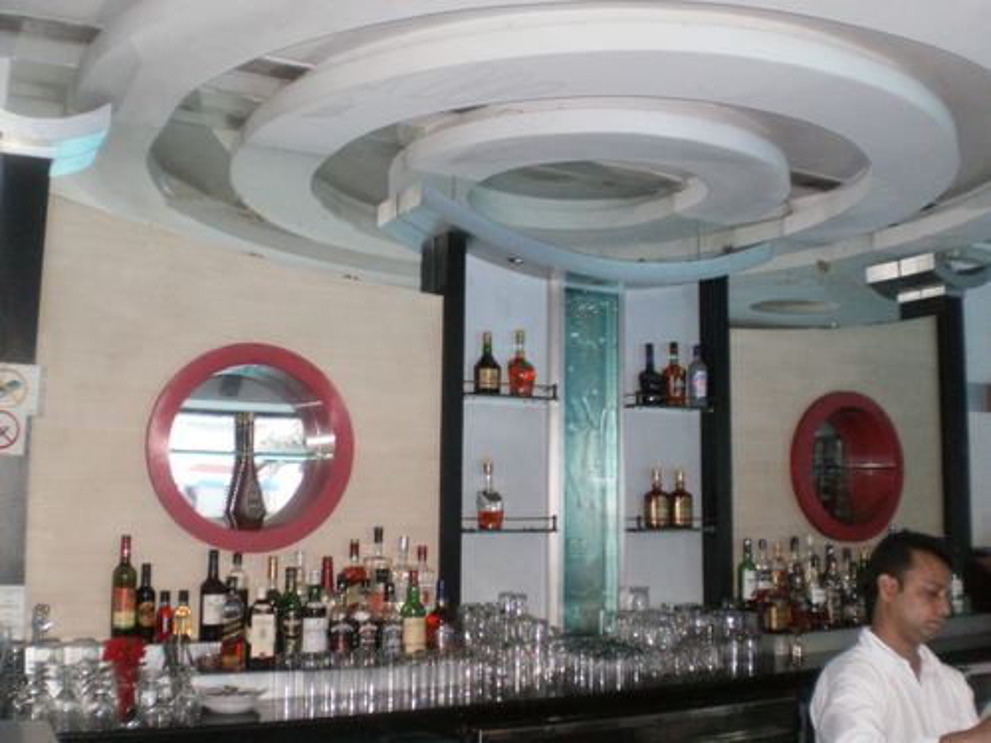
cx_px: 496
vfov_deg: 39.7
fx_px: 1031
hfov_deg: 51.4
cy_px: 372
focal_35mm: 36
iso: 200
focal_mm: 6.3
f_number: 3.1
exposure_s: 1/30
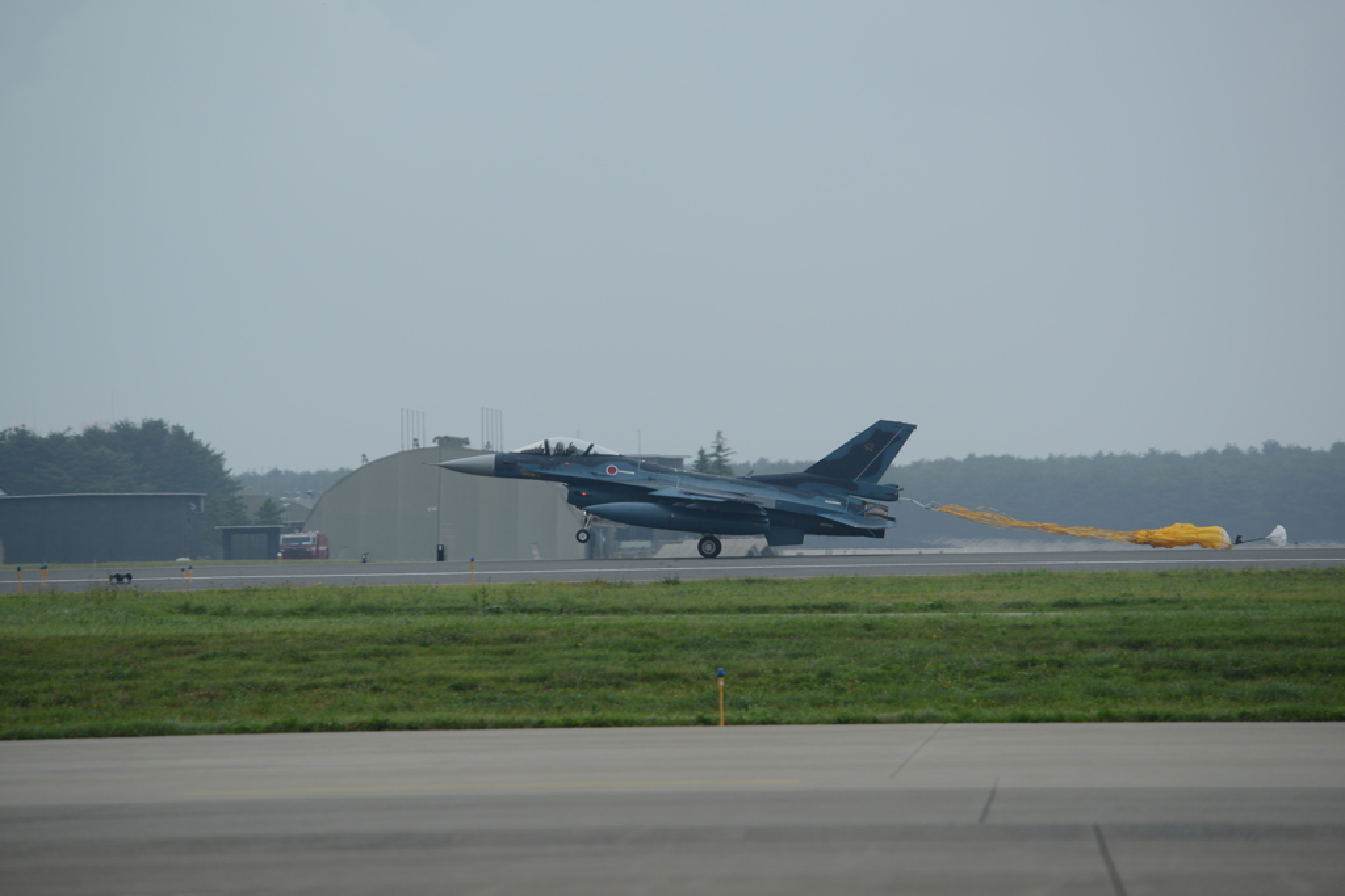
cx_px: 672
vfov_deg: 4.4
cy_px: 448
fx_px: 11583
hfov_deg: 6.6
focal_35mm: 310
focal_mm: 310
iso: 200
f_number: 5.6
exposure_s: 1/640
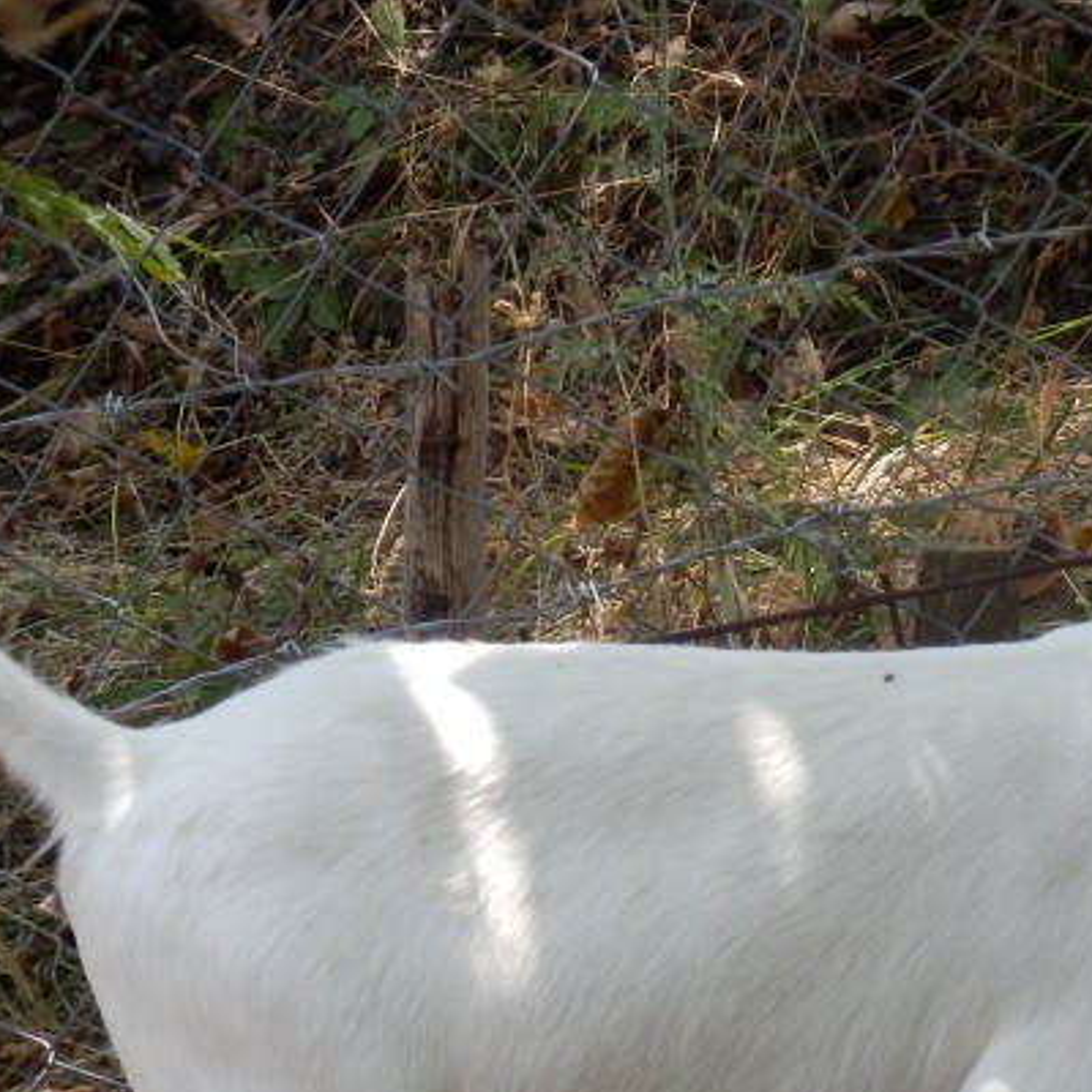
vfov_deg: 4.6
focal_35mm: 385
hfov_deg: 4.5
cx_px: 994
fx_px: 13741
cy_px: 620
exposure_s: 1/200
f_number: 5.8
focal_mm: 38.6
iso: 320
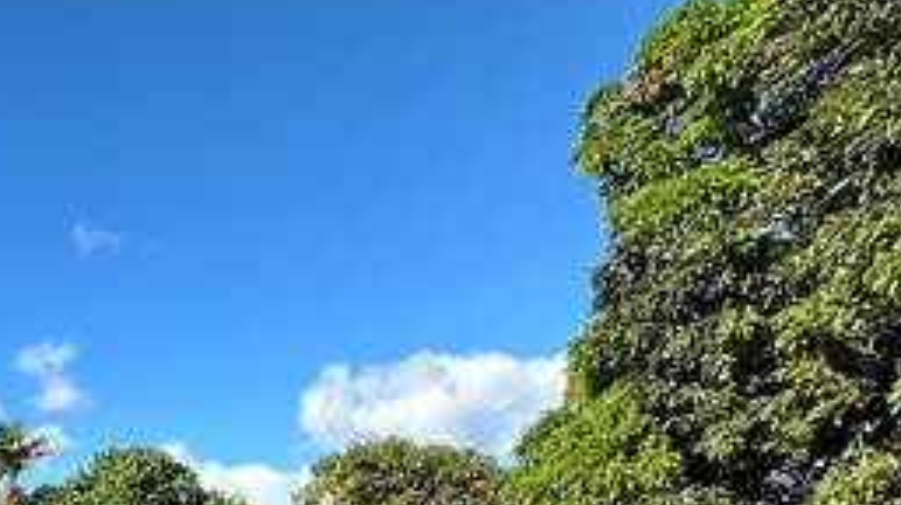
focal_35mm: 38
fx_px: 907
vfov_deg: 24.8
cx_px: 7
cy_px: 736
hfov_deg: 45.0
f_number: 2.2
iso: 40
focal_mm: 2.22
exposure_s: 1/997
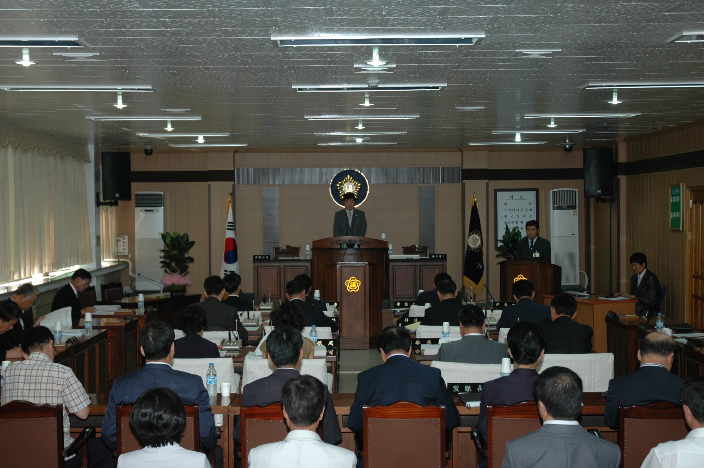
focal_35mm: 52
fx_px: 1025
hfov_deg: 37.9
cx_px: 352
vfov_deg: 25.7
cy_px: 234
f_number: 4.2
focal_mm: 35
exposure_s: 1/60
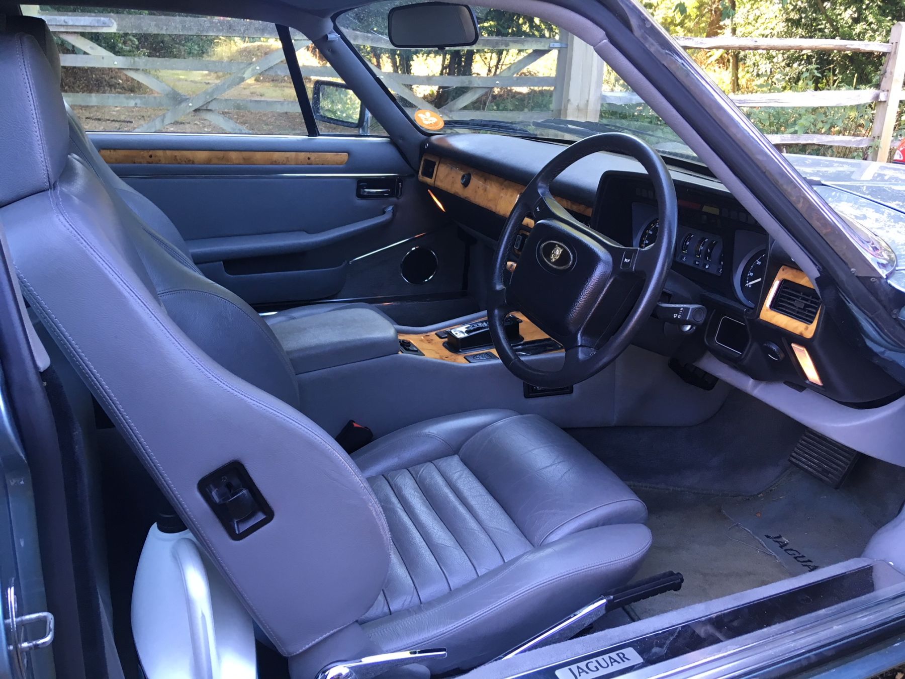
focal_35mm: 29
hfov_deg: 61.7
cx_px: 452
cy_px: 340
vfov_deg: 48.2
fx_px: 758
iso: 40
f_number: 2.2
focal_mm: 4.15
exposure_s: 1/33
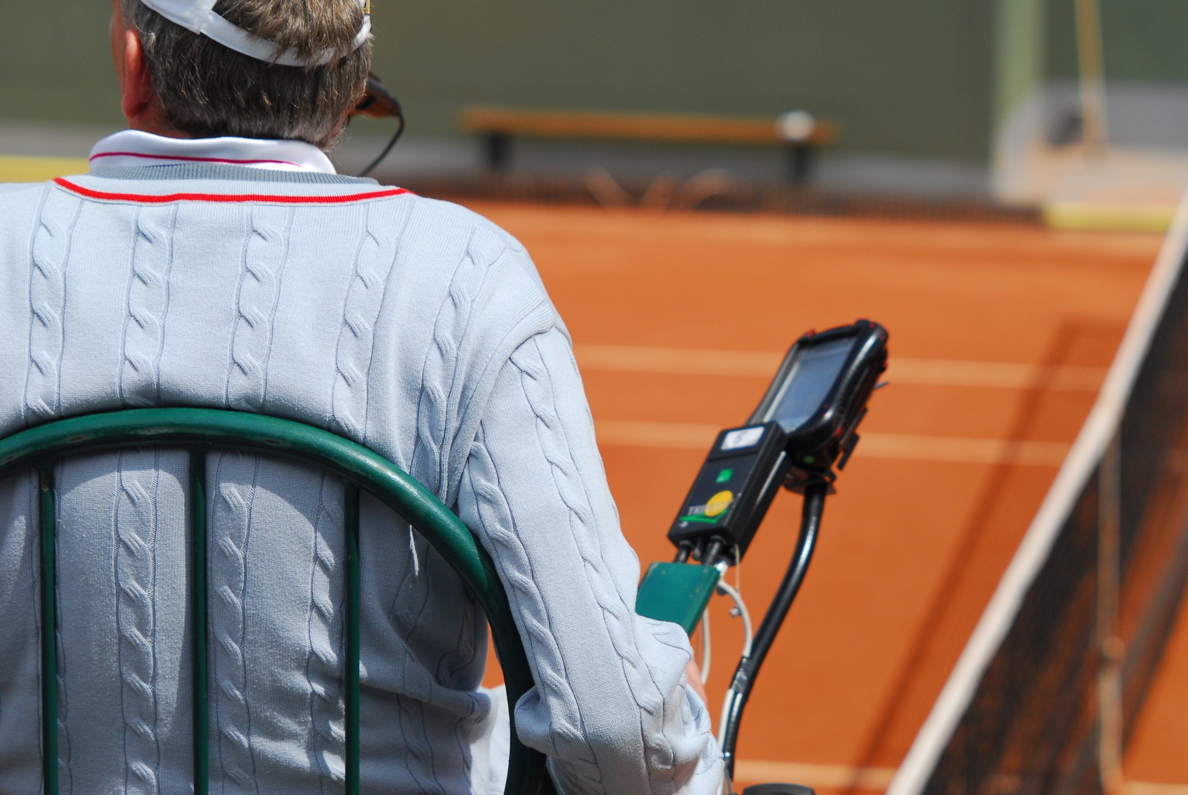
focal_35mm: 147
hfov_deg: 13.9
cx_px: 594
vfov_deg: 9.4
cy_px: 398
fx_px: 4857
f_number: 5
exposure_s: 1/2000
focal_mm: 98
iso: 320
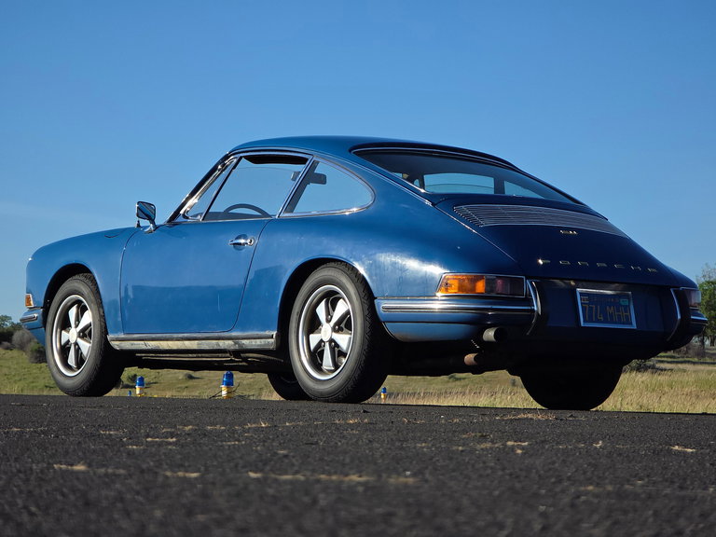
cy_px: 268
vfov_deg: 12.9
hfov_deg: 17.1
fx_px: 2379
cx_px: 358
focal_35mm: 115
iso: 64
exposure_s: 1/1290
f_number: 3.4
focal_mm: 18.6
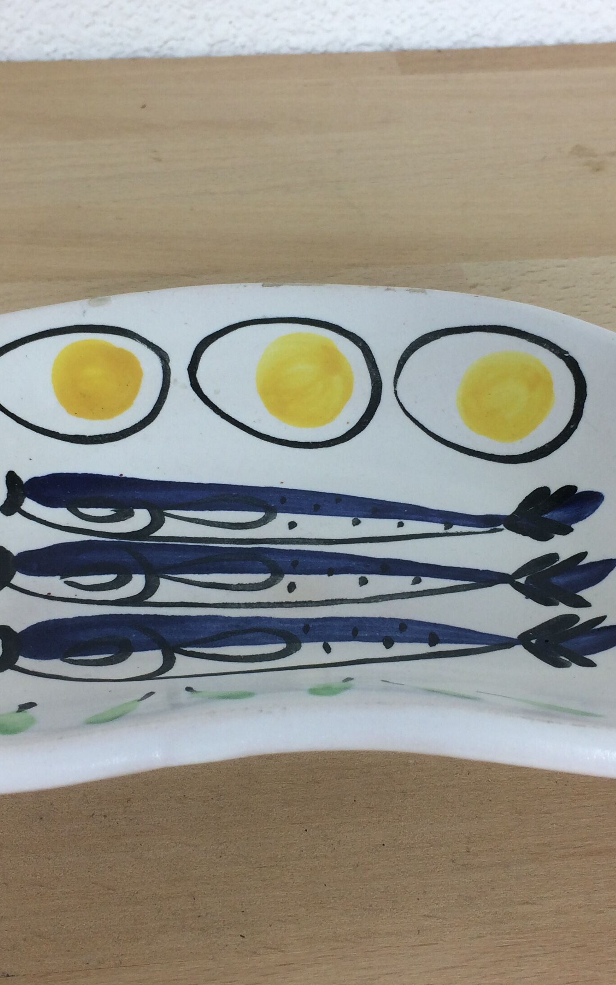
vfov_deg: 43.5
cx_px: 310
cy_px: 495
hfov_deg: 28.0
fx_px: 1236
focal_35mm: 46
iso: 50
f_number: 2.2
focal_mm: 4.15
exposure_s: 1/50
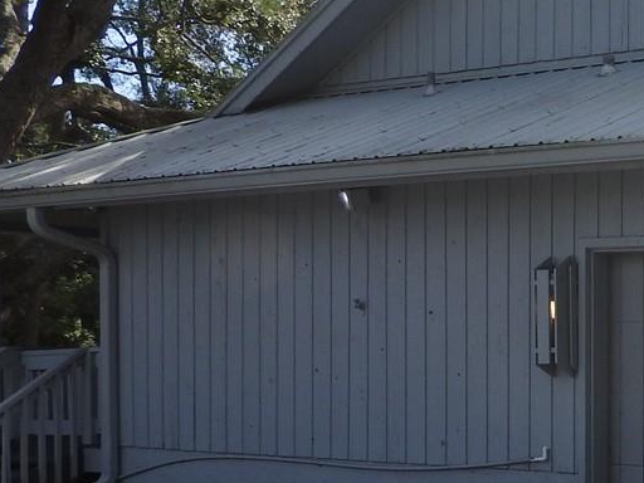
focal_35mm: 75
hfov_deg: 22.8
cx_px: 860
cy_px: 385
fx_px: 1395
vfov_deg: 19.4
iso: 100
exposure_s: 1/800
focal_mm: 4.3
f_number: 3.3
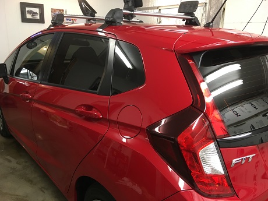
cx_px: 134
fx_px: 225
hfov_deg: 61.7
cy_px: 100
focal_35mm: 29
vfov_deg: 48.2
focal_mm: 4.15
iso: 100
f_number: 2.2
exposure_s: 1/30
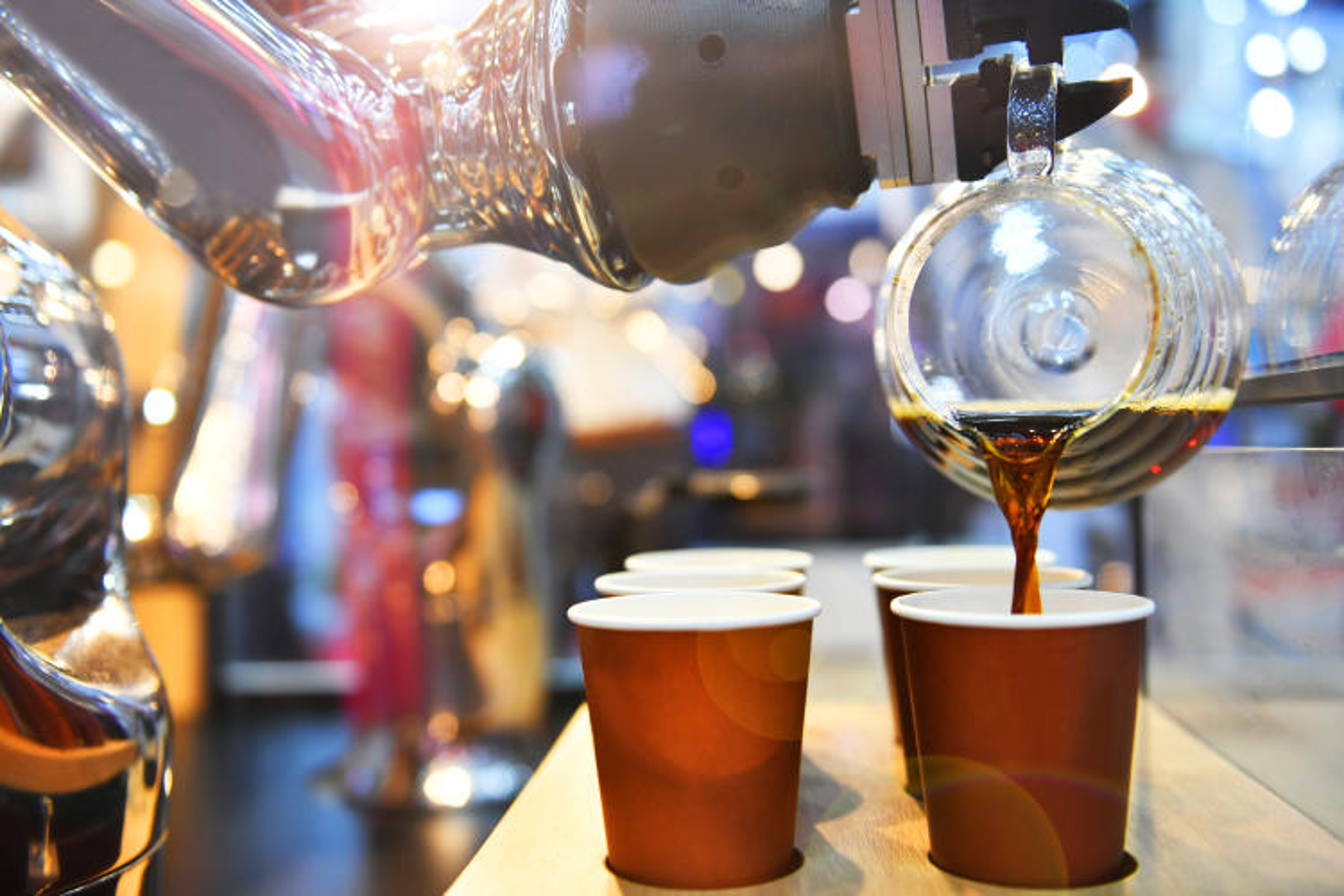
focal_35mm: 38
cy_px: 448
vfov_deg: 35.1
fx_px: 1419
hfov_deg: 50.7
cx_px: 672
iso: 500
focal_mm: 38
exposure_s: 1/160
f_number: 2.8
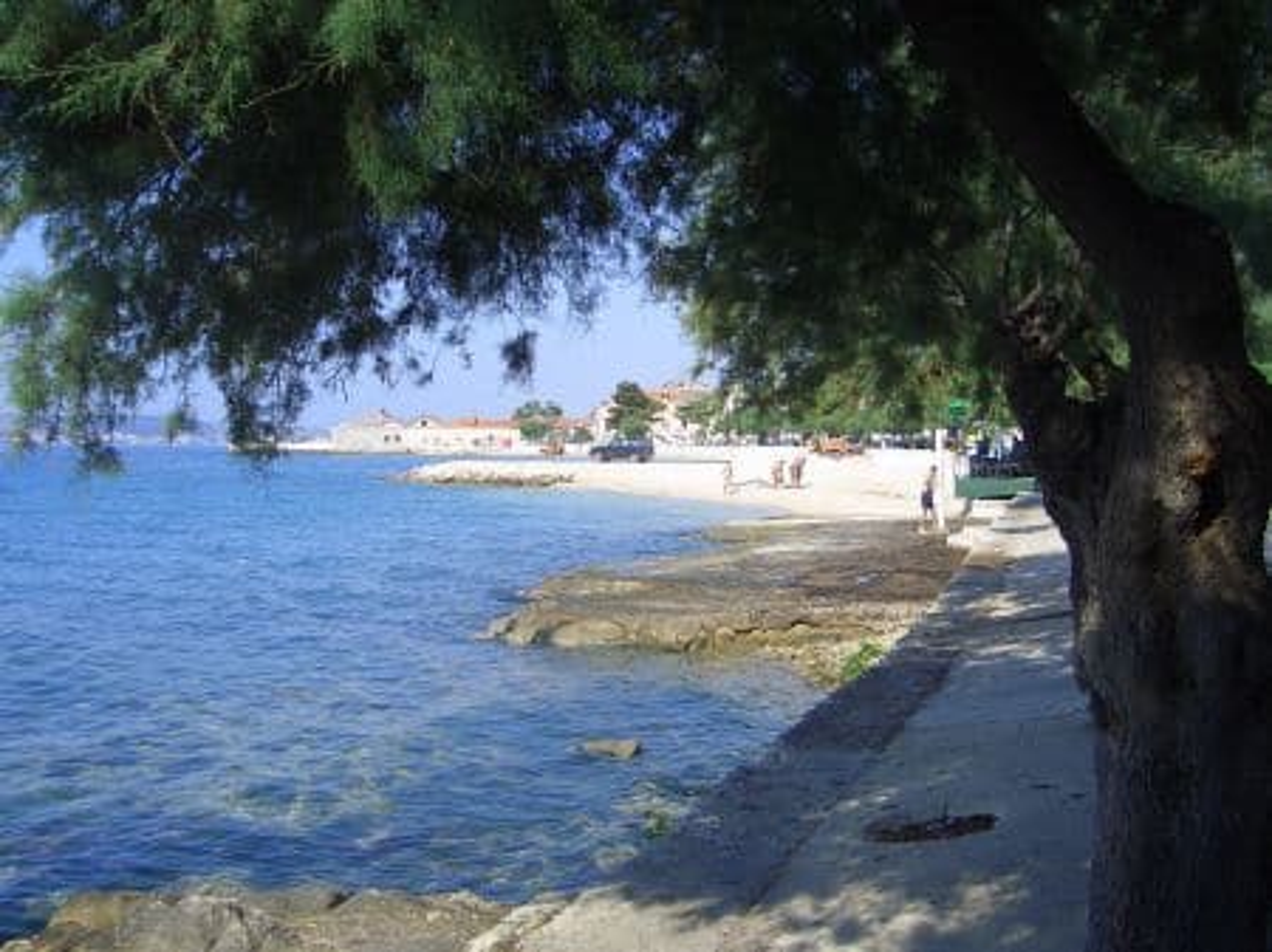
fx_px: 1432
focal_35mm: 39
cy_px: 476
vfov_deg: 36.8
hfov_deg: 47.9
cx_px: 636
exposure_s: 1/320
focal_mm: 8
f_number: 4.8
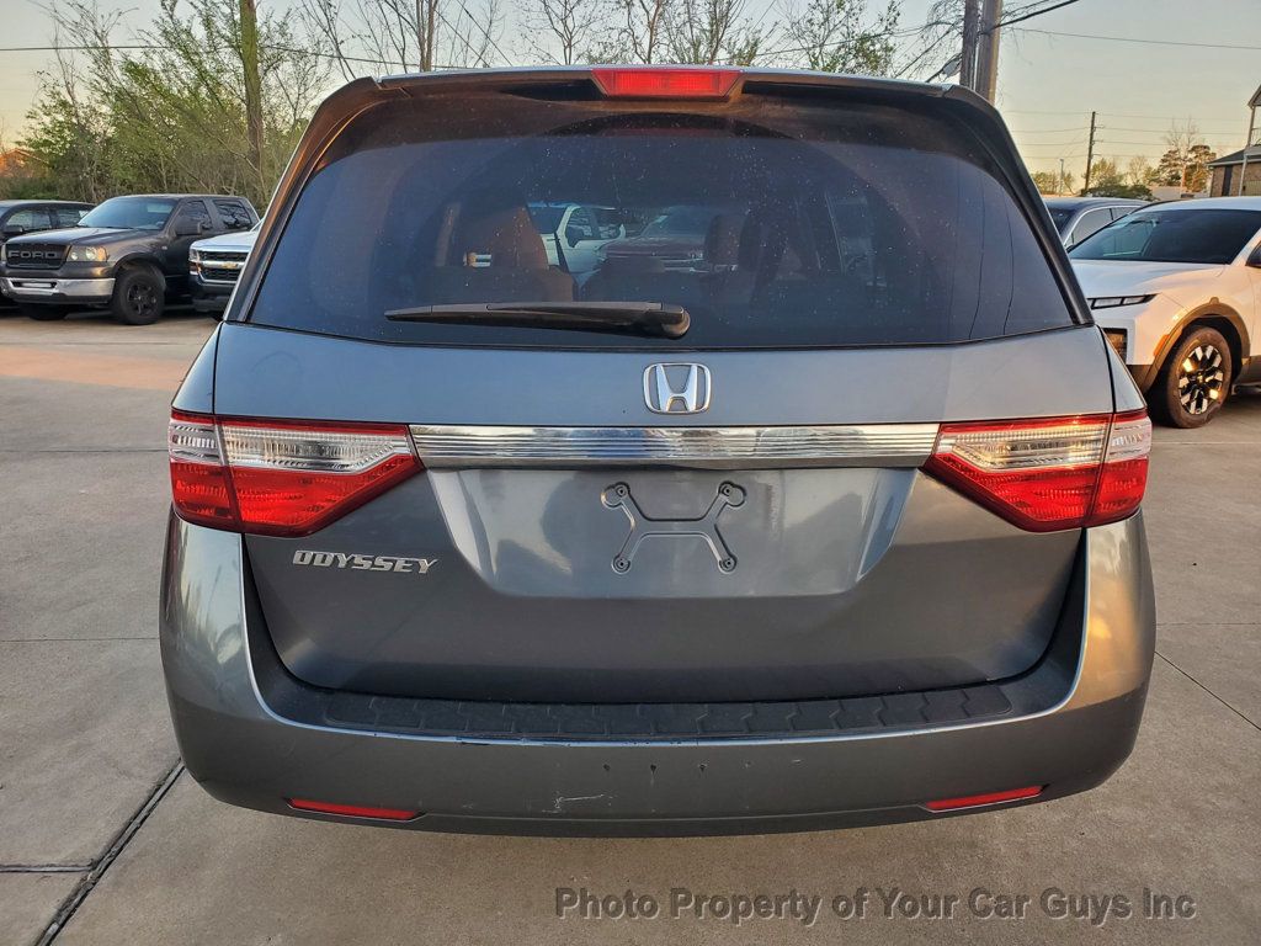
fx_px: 947
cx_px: 630
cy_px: 473
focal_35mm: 26
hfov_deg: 67.3
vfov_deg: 53.1
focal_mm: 4.3
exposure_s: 1/120
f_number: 2.4
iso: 80
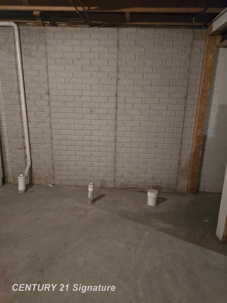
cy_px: 152
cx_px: 114
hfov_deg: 58.9
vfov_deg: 73.9
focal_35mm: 23
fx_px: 201
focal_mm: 6.3
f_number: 1.7
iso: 1600
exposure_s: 1/60
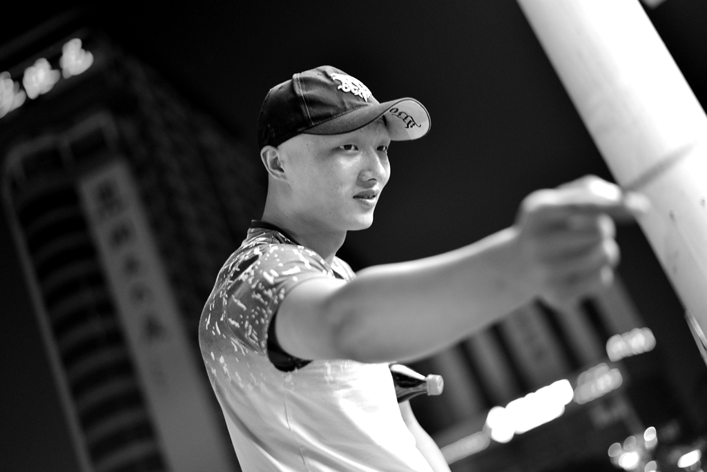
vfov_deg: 27.0
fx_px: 982
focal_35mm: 50
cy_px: 236
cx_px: 354
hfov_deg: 39.6
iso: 1250
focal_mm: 50
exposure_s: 1/40
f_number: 1.8
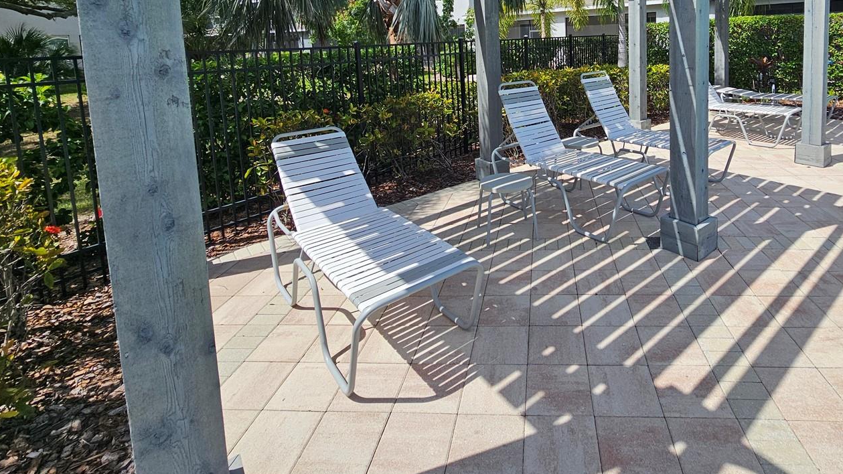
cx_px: 506
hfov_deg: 91.5
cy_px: 80
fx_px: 402
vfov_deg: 55.6
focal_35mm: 18
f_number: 2.2
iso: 50
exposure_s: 1/2463
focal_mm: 2.2
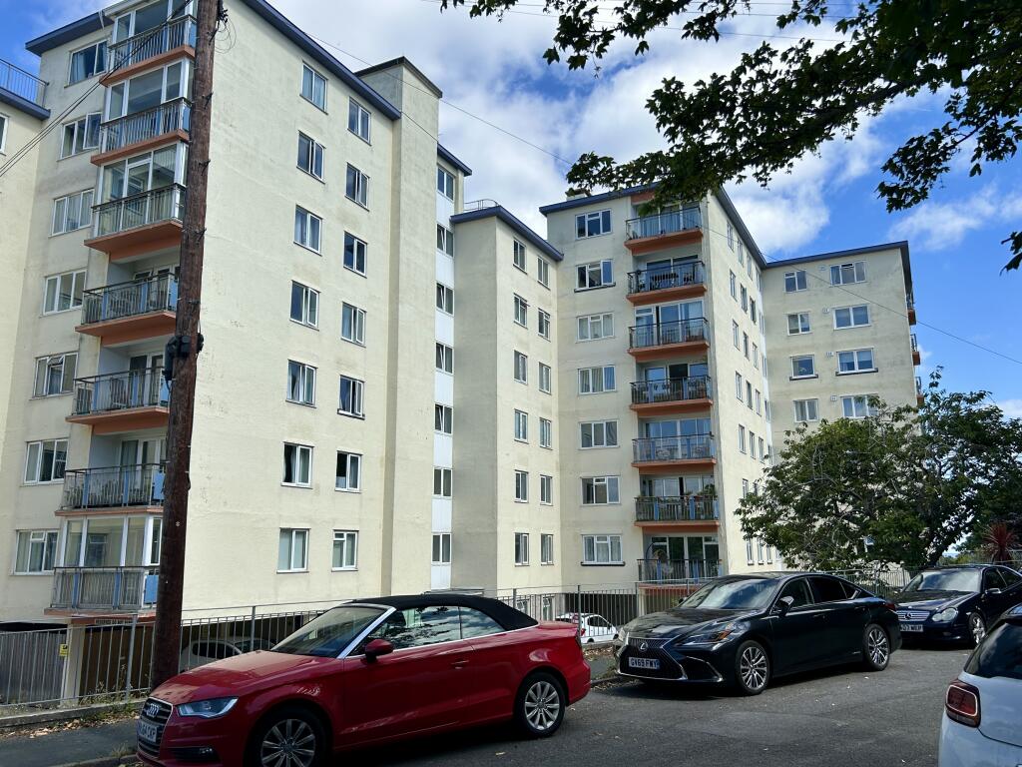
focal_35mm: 26
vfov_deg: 53.1
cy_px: 384
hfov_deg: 67.3
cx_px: 511
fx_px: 768
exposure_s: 1/3704
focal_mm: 5.7
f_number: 1.5
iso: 50
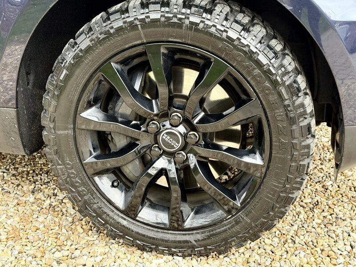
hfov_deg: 39.7
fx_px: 494
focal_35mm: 48
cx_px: 178
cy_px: 134
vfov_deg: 30.3
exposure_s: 1/121
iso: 100
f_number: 1.78
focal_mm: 6.76
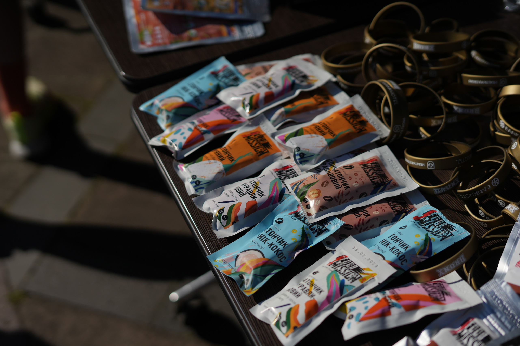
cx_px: 260
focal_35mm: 50
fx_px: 722
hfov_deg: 39.6
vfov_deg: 27.0
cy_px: 173
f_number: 2.8
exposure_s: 1/8000
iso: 100
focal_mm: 50
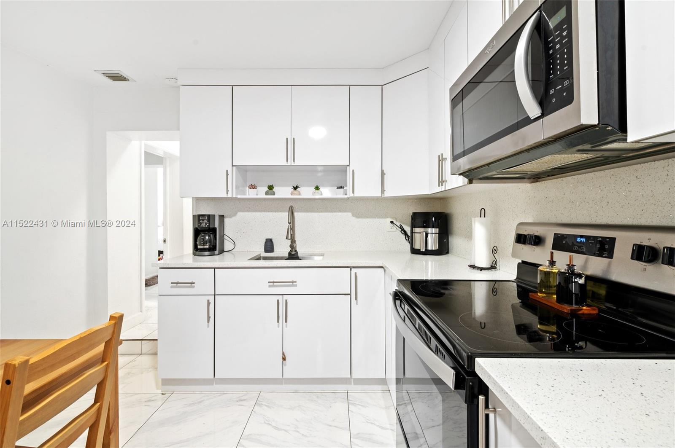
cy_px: 224
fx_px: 262
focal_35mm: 14
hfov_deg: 104.3
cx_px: 338
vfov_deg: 81.1
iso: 200
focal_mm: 14
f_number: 8
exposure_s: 1/1.25
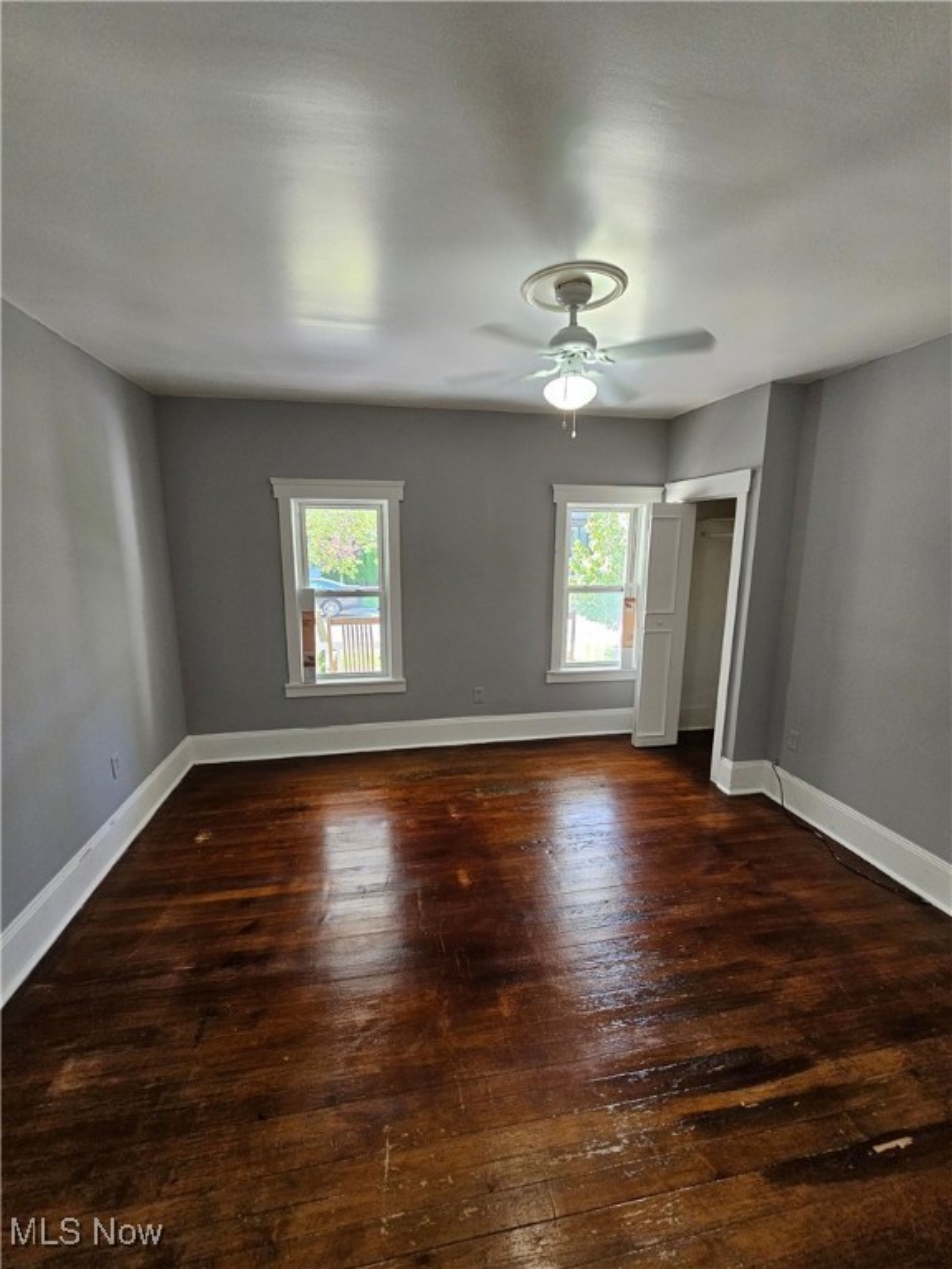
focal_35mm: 13
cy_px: 634
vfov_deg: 106.2
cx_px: 476
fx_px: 477
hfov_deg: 89.9
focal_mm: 2.2
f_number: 2.2
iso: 250
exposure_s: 1/77.4
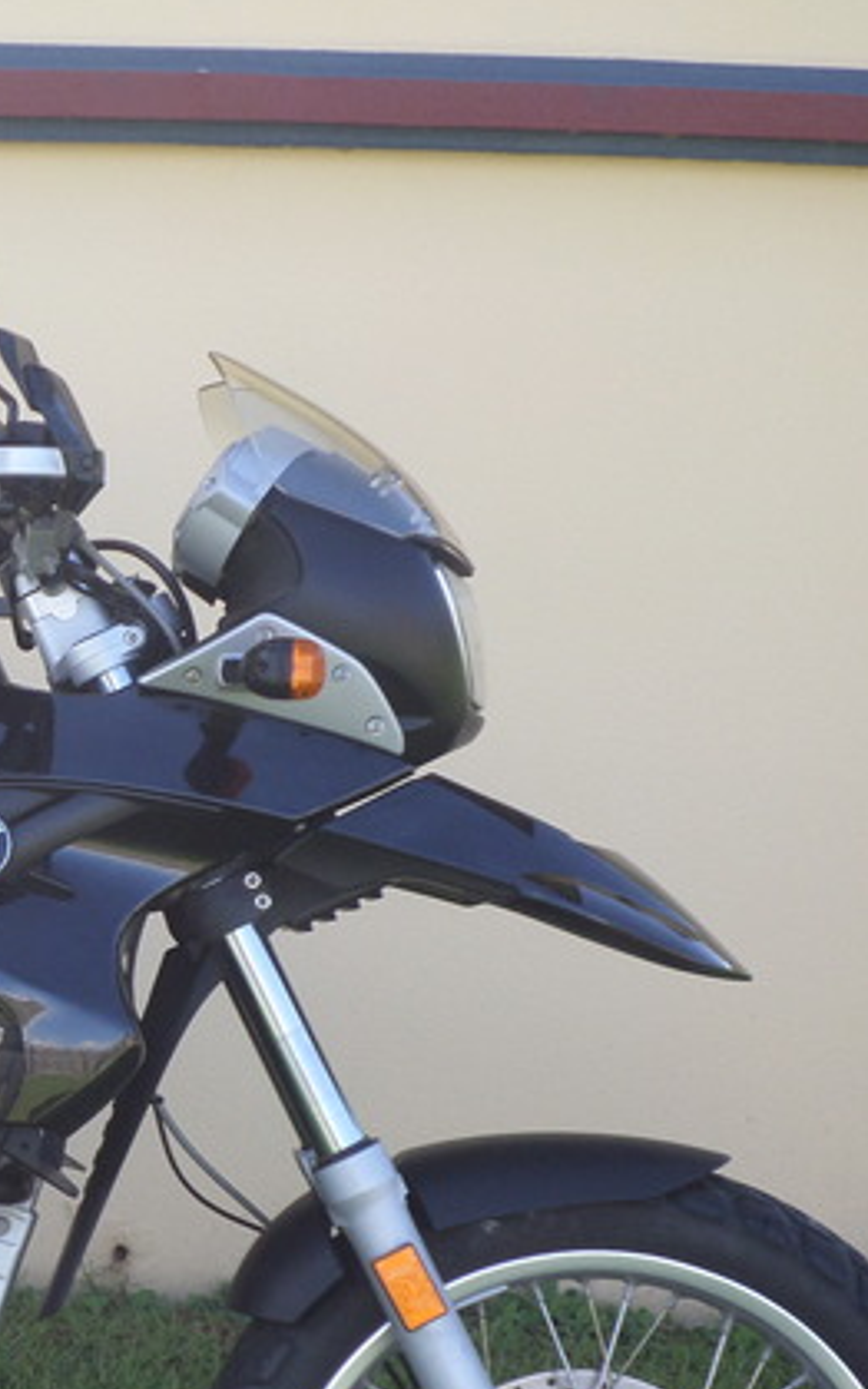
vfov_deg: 23.7
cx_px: -288
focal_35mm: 87
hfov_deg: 14.3
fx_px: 3292
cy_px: 948
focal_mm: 7.8
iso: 80
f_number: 3.2
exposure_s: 1/180
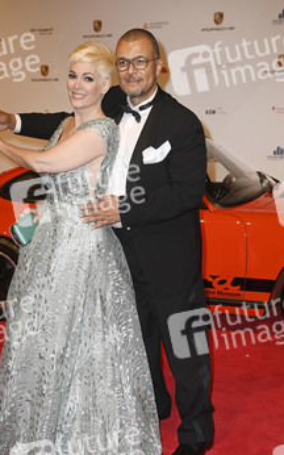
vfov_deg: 38.1
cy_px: 262
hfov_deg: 24.4
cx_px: 116
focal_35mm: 53
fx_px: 657
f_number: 4.5
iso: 250
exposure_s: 1/250
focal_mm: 45
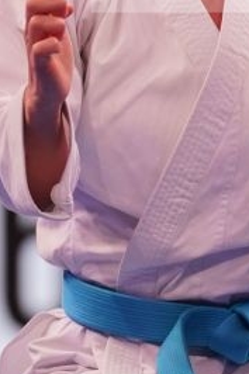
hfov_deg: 1.6
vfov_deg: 2.4
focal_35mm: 854
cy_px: 382
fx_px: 8871
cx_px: 222
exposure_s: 1/500
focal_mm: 189
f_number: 2.8
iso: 1000
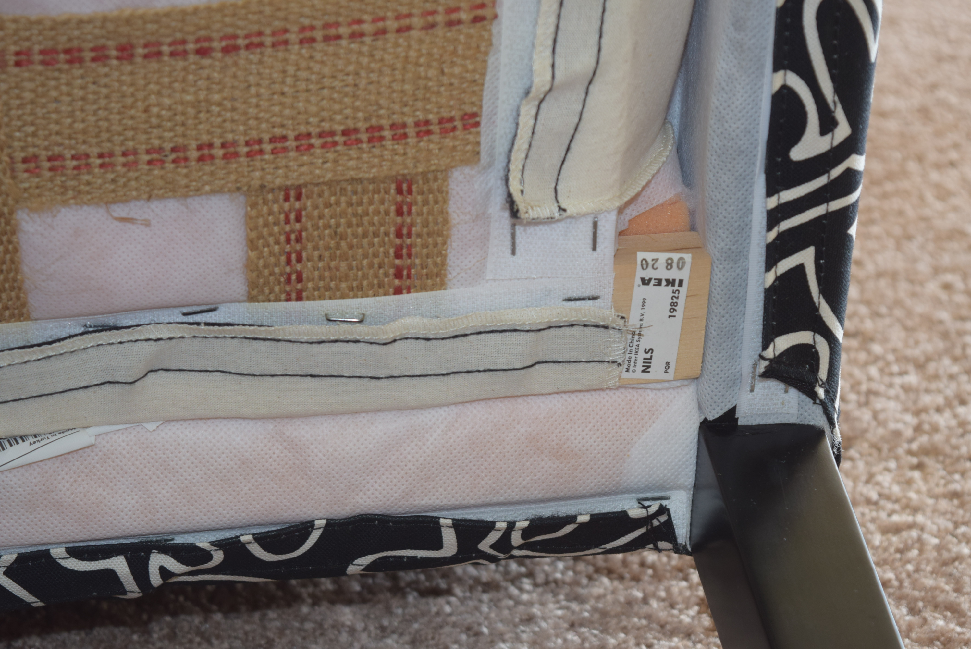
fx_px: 2227
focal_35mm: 82
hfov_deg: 24.6
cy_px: 324
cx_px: 486
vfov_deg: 16.6
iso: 640
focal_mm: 55
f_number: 5.6
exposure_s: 1/30
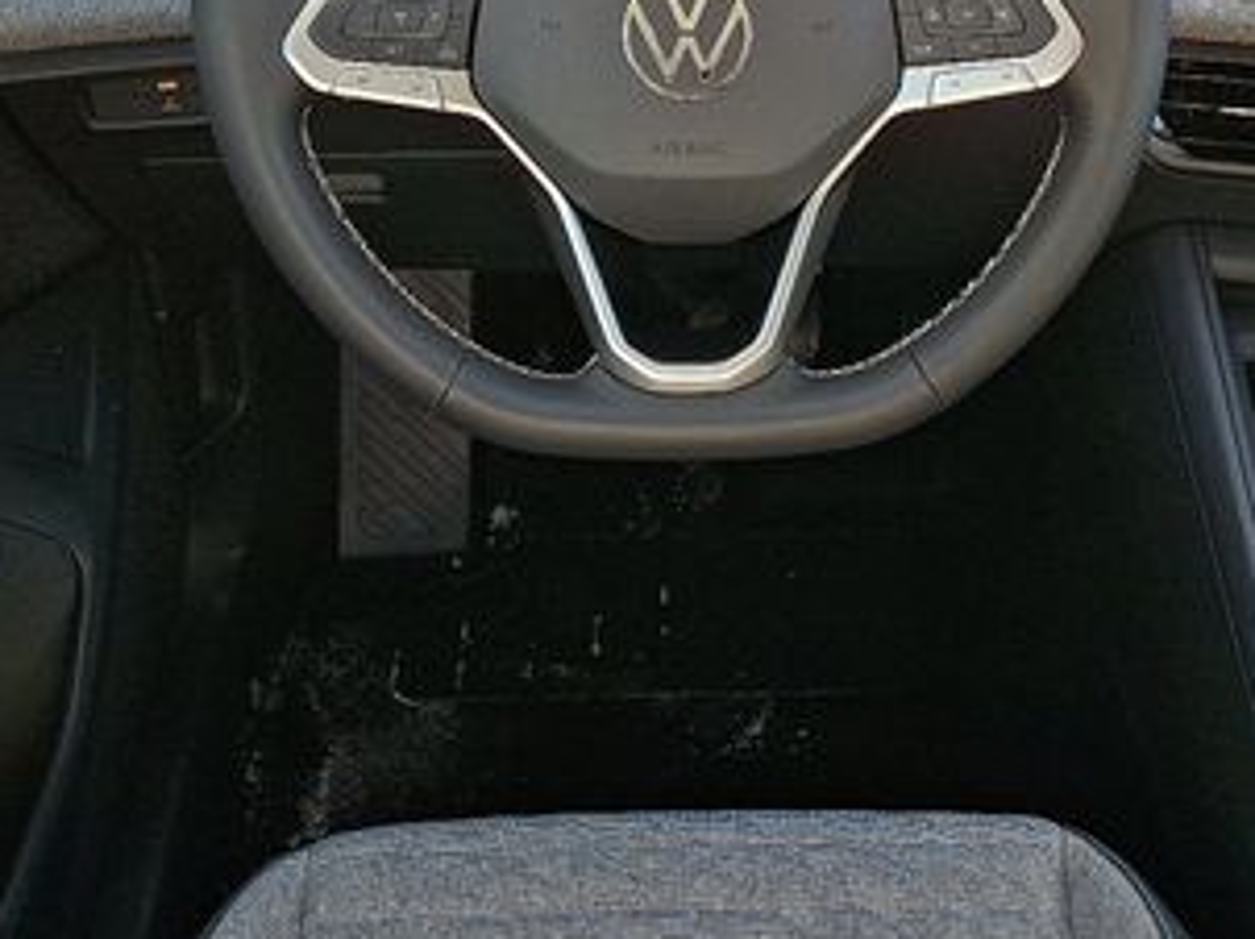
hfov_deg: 36.1
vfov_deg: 27.3
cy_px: 312
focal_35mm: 53
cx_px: 760
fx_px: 1920
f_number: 1.8
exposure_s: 1/120
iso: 26
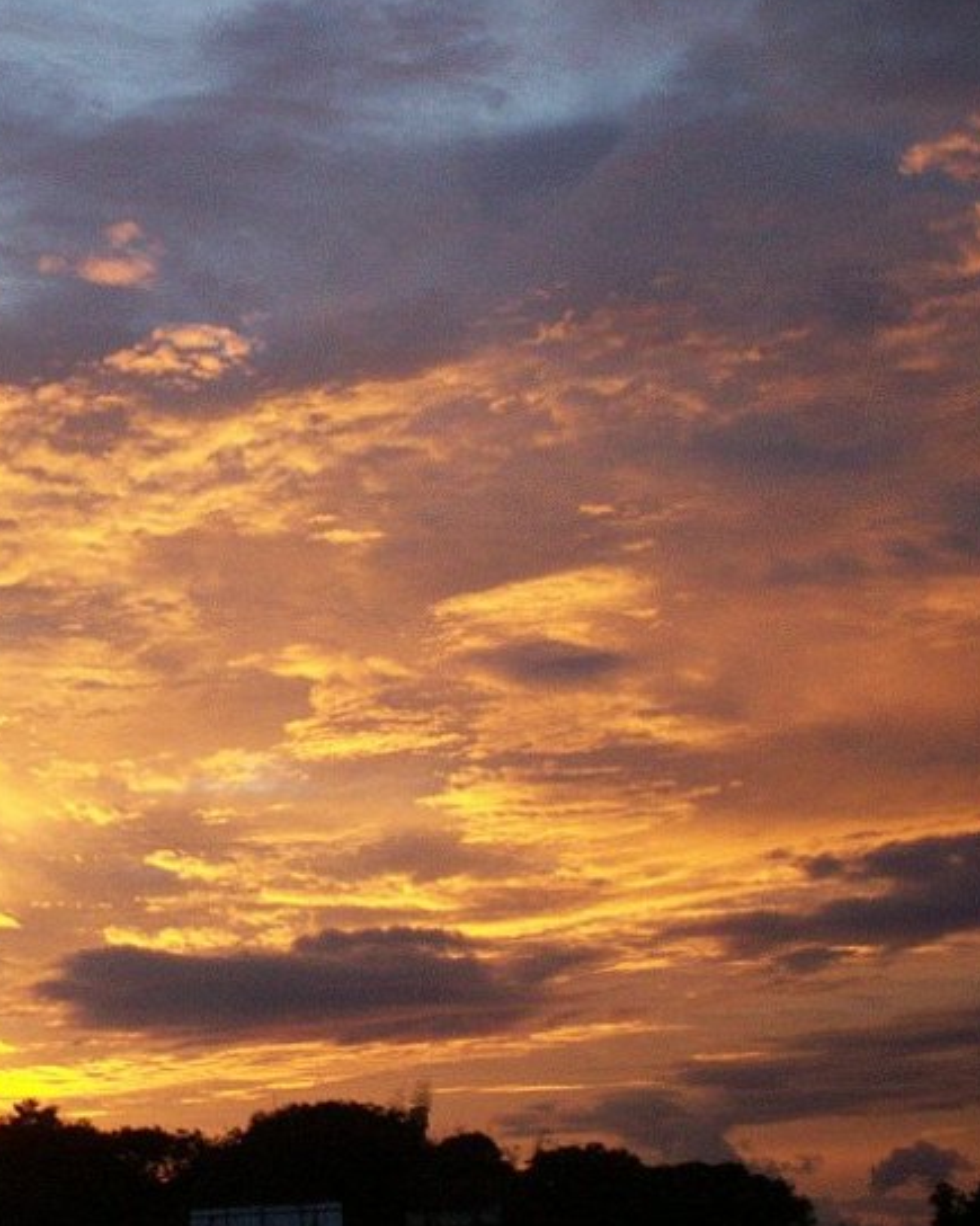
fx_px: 2647
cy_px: 565
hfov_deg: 20.4
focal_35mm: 73
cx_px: 48
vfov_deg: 26.1
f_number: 4.5
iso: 140
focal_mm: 6
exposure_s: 1/74.3
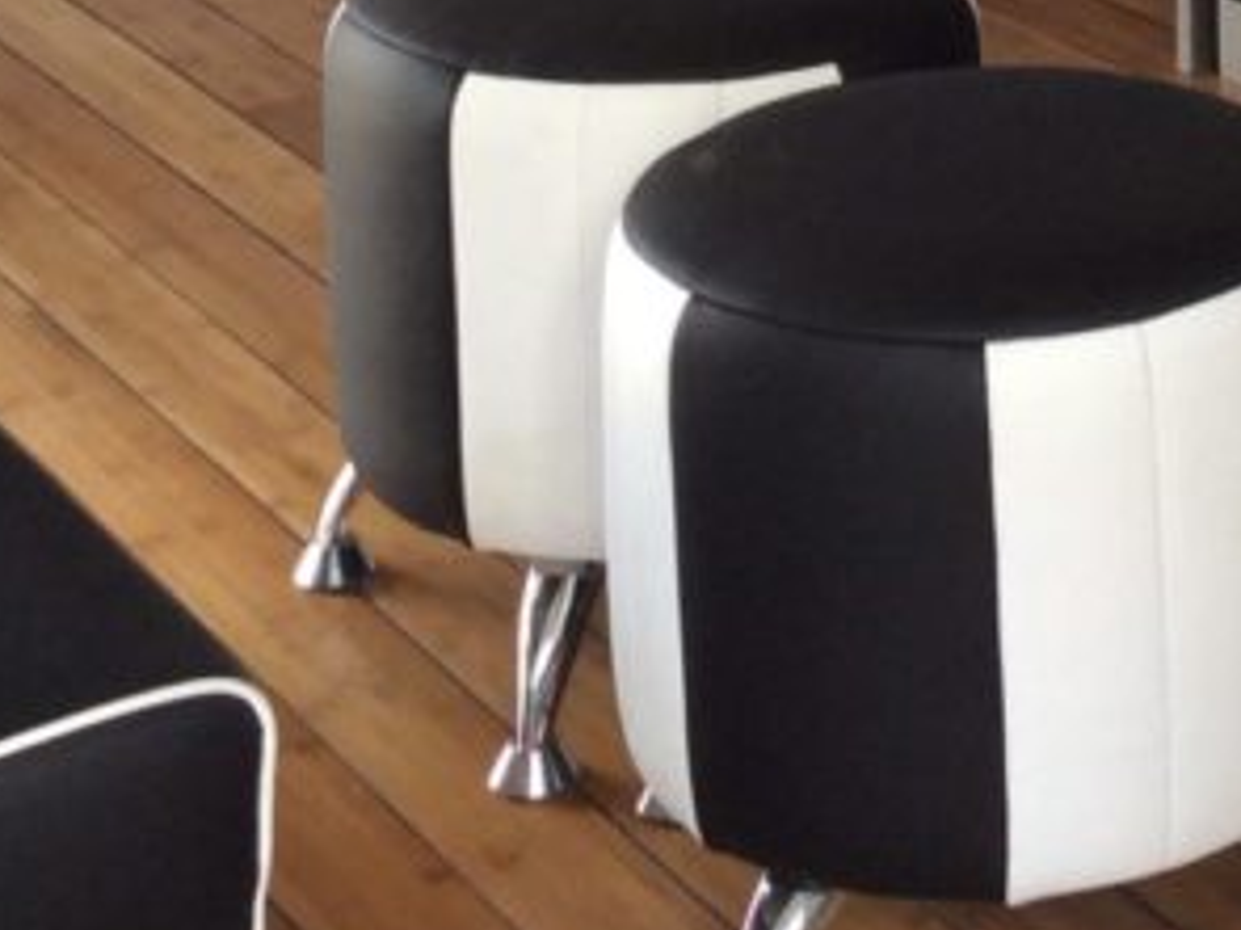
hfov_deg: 17.4
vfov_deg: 12.5
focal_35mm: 111
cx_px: 1182
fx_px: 3978
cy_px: -587
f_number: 2.4
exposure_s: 1/50
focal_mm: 3.3
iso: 32
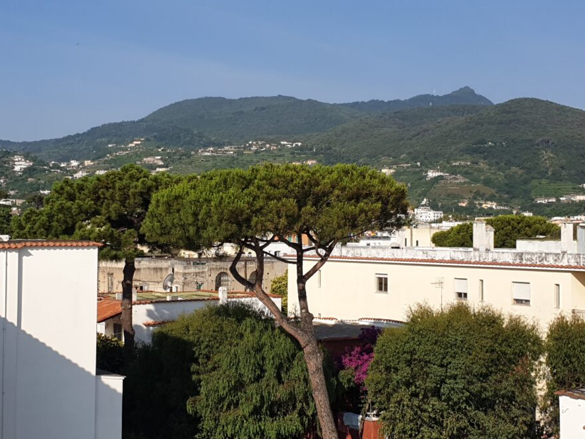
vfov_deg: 46.8
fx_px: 507
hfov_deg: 59.9
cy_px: 229
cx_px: 288
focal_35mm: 30
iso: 50
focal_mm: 4.3
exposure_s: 1/2008
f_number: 2.4
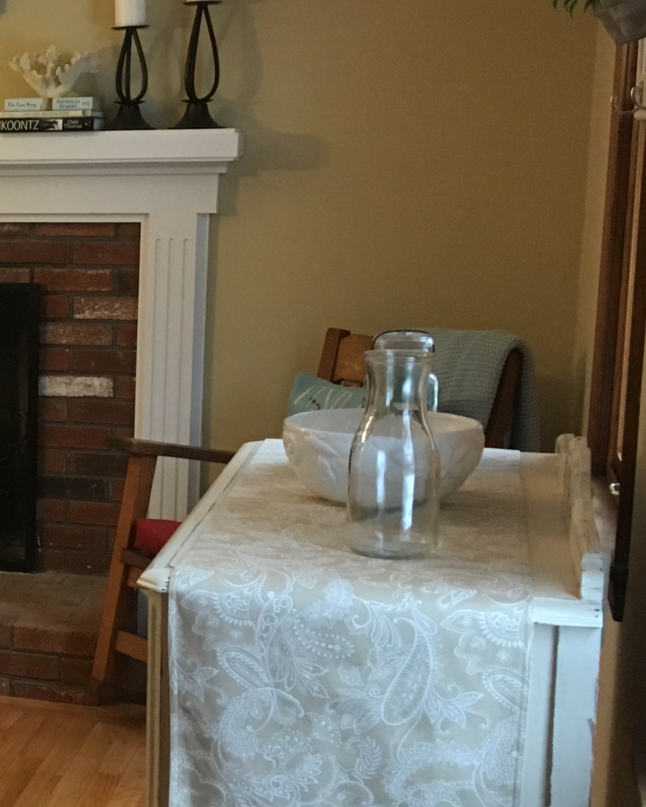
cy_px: 431
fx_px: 1768
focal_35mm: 74
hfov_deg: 18.2
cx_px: -353
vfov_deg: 25.7
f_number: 2.2
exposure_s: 1/30
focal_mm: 4.15
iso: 125
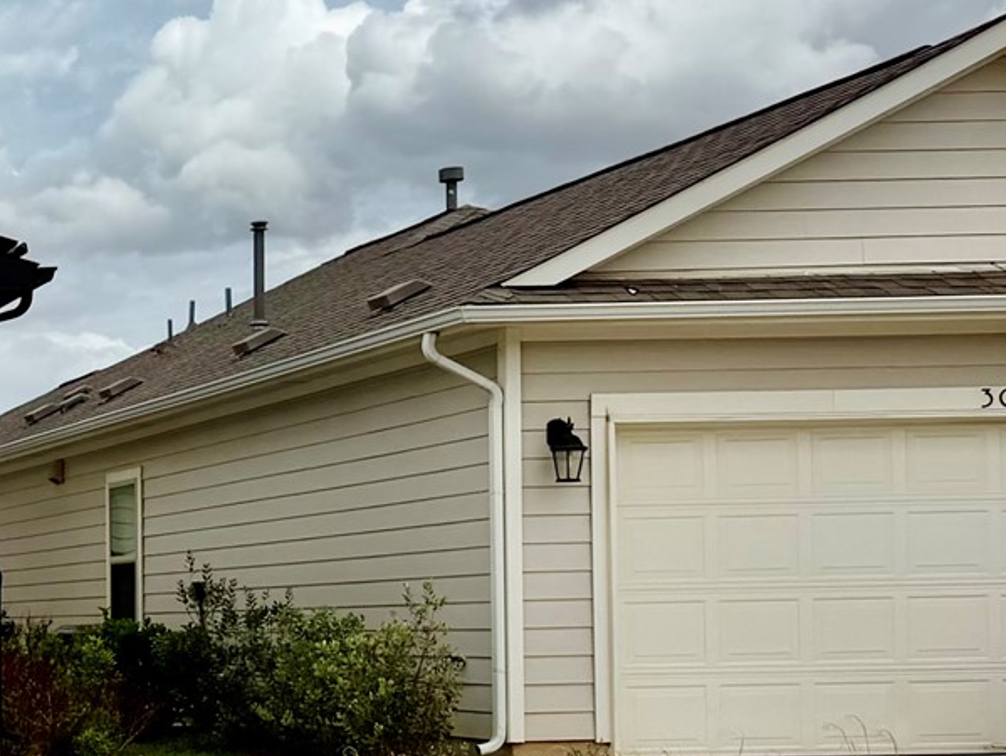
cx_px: -655
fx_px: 2384
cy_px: 672
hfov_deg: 19.5
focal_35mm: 82
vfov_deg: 17.8
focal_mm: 6.76
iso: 80
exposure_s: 1/10309
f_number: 1.78
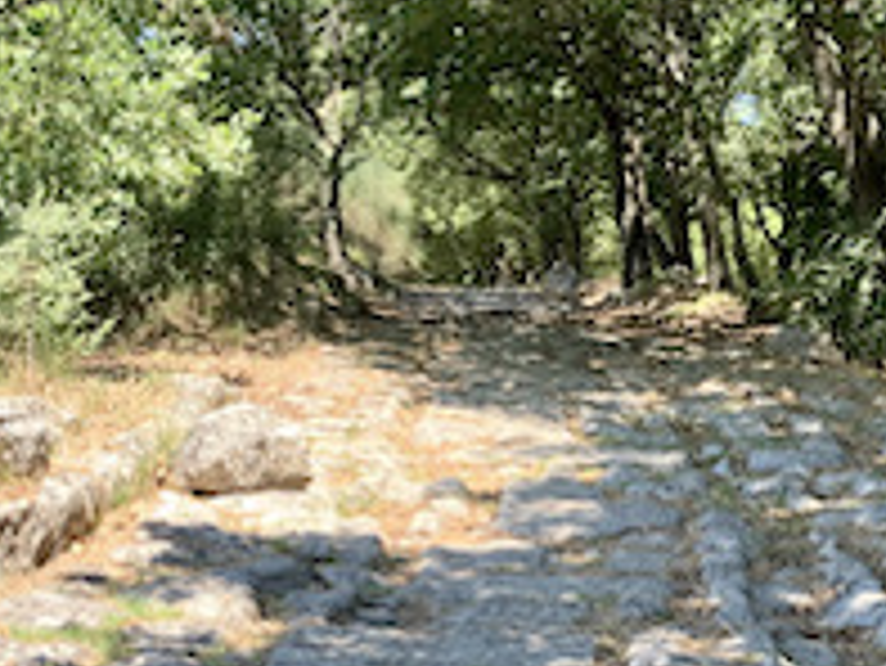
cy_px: 538
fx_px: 1690
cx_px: 702
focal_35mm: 66
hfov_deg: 28.8
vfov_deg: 22.0
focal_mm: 4.25
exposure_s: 1/306
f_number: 1.8
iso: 25
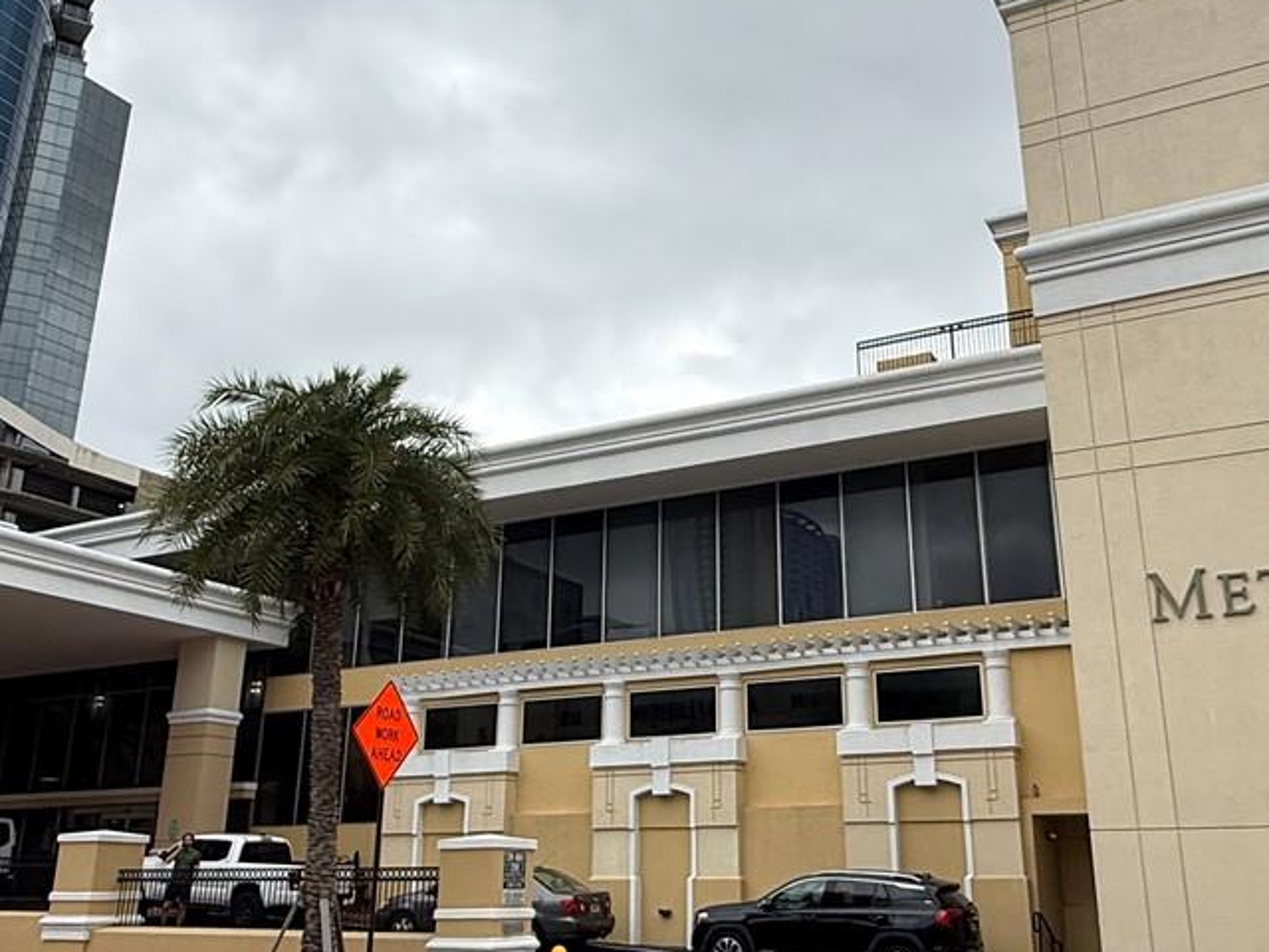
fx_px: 1283
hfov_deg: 52.5
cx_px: 694
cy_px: 438
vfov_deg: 40.7
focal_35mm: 35
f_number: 2.2
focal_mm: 2.22
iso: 50
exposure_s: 1/888
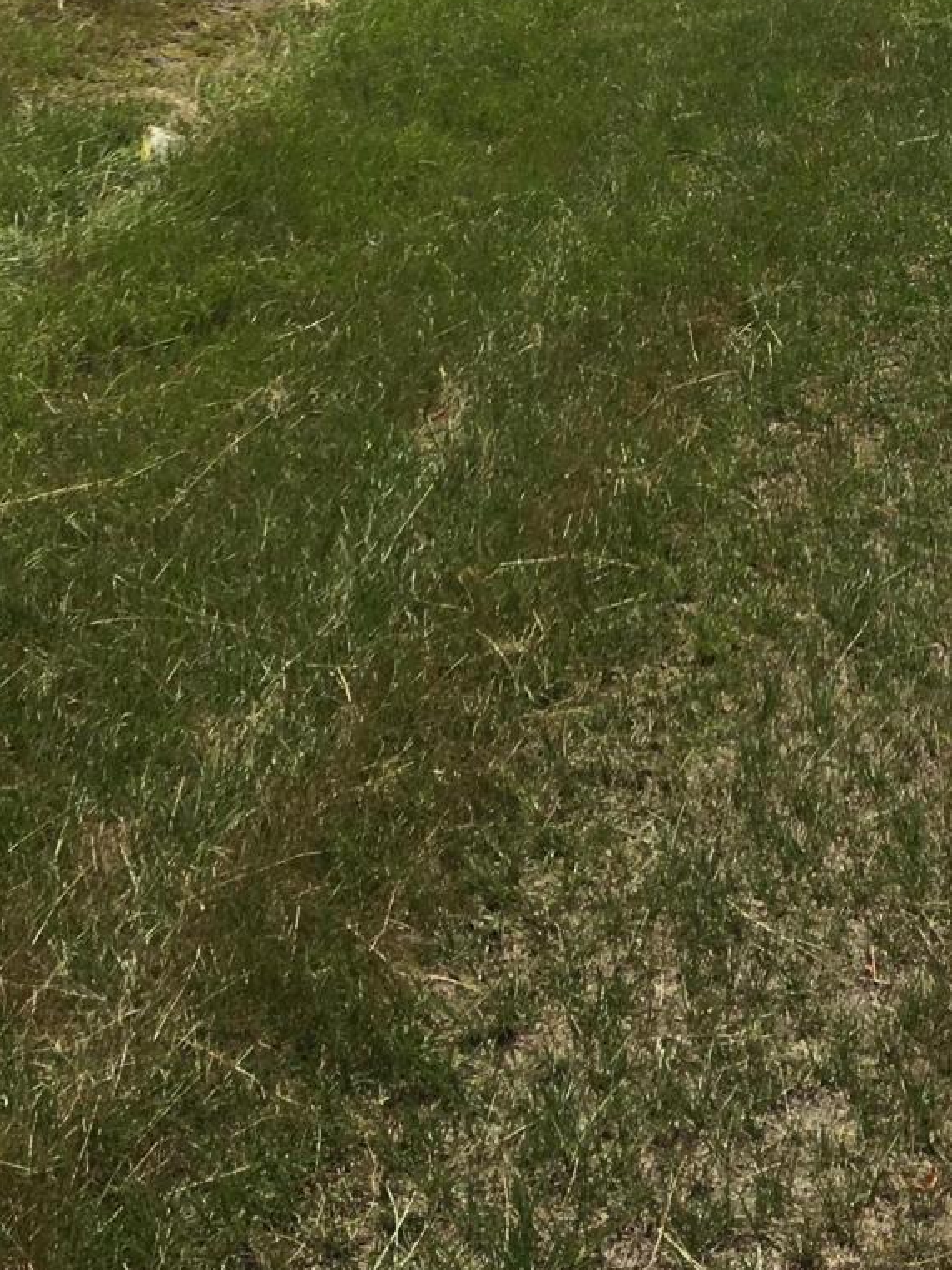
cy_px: -330
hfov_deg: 18.9
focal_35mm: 76
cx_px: 950
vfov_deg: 23.1
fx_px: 2788
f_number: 2.2
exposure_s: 1/3205
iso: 25
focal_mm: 4.15
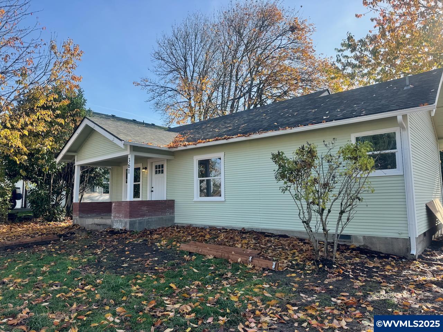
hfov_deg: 71.6
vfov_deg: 56.8
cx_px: 222
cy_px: 166
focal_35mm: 24
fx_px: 307
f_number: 1.78
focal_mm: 6.76
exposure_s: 1/1869
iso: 80
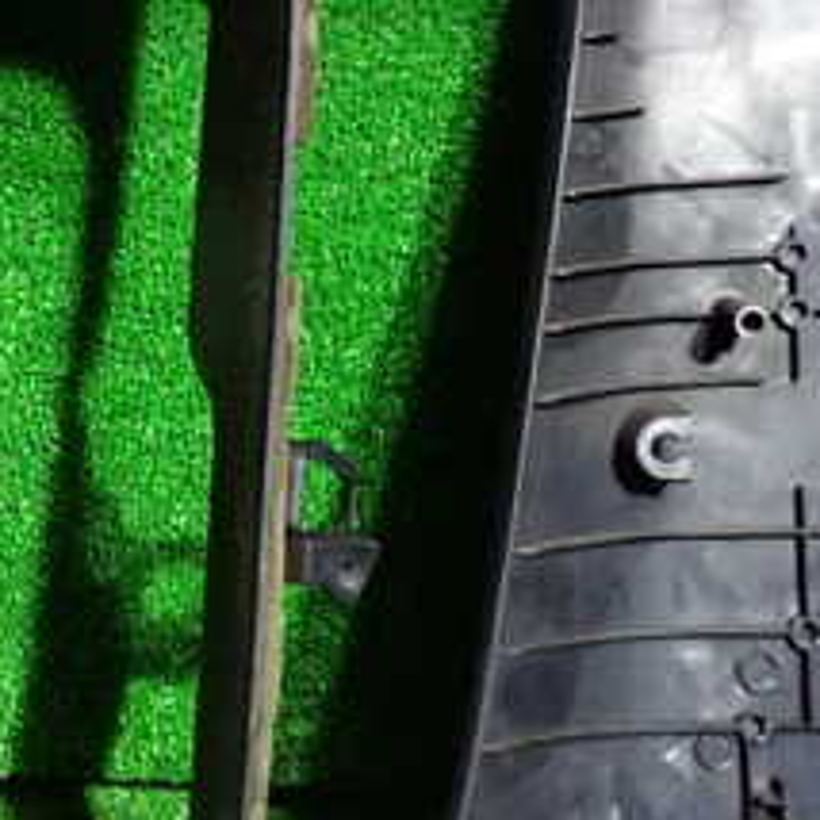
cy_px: 464
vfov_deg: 27.7
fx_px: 1662
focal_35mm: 62
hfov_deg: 23.8
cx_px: -299
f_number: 2
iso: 800
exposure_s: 1/30
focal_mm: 4.5
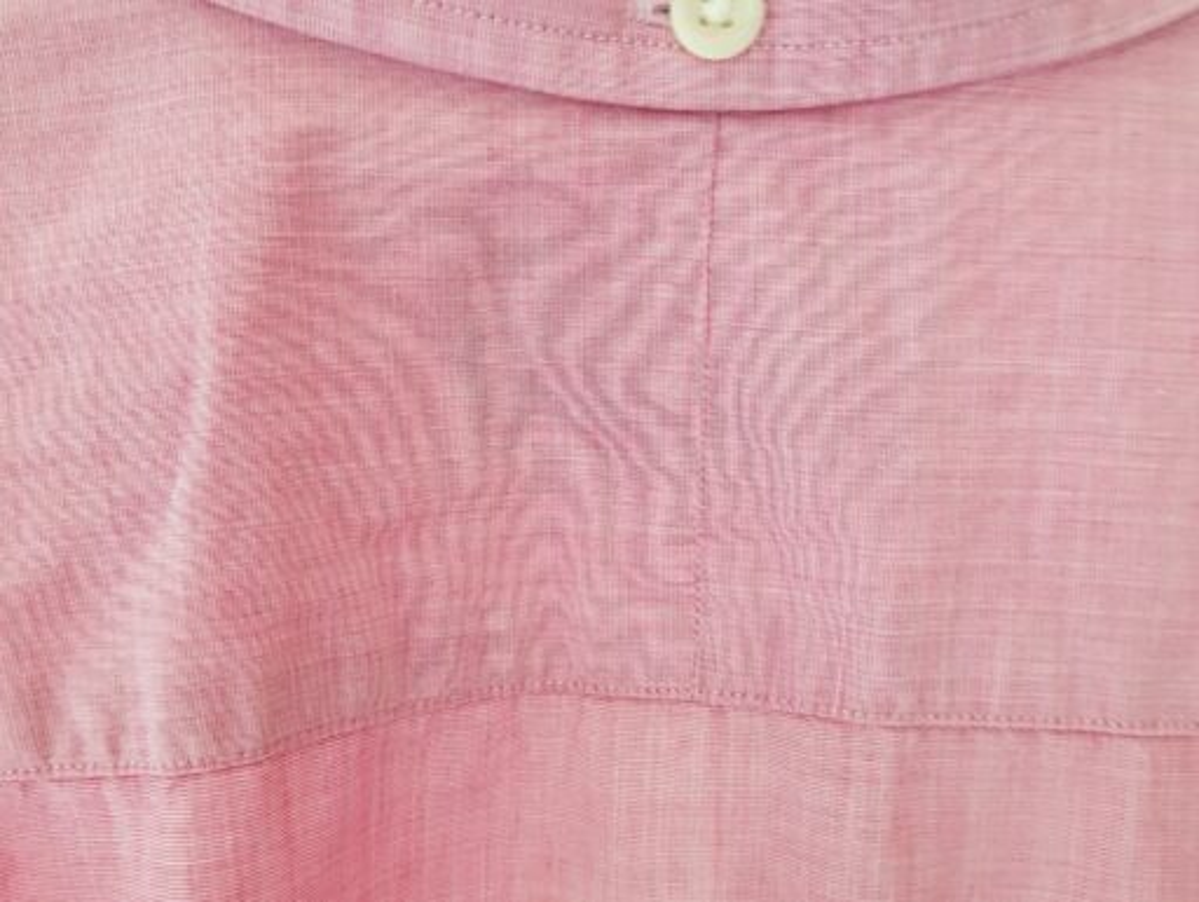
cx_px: 600
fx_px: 901
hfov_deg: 67.3
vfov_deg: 53.1
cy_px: 451
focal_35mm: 26
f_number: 1.7
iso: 200
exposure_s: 1/12
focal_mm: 4.2
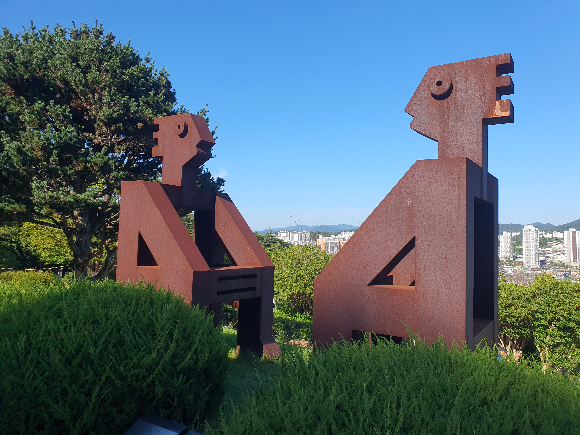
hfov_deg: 67.3
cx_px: 290
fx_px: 436
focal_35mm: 26
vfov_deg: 53.1
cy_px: 218
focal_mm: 4.3
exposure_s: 1/1456
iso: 50
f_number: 2.4
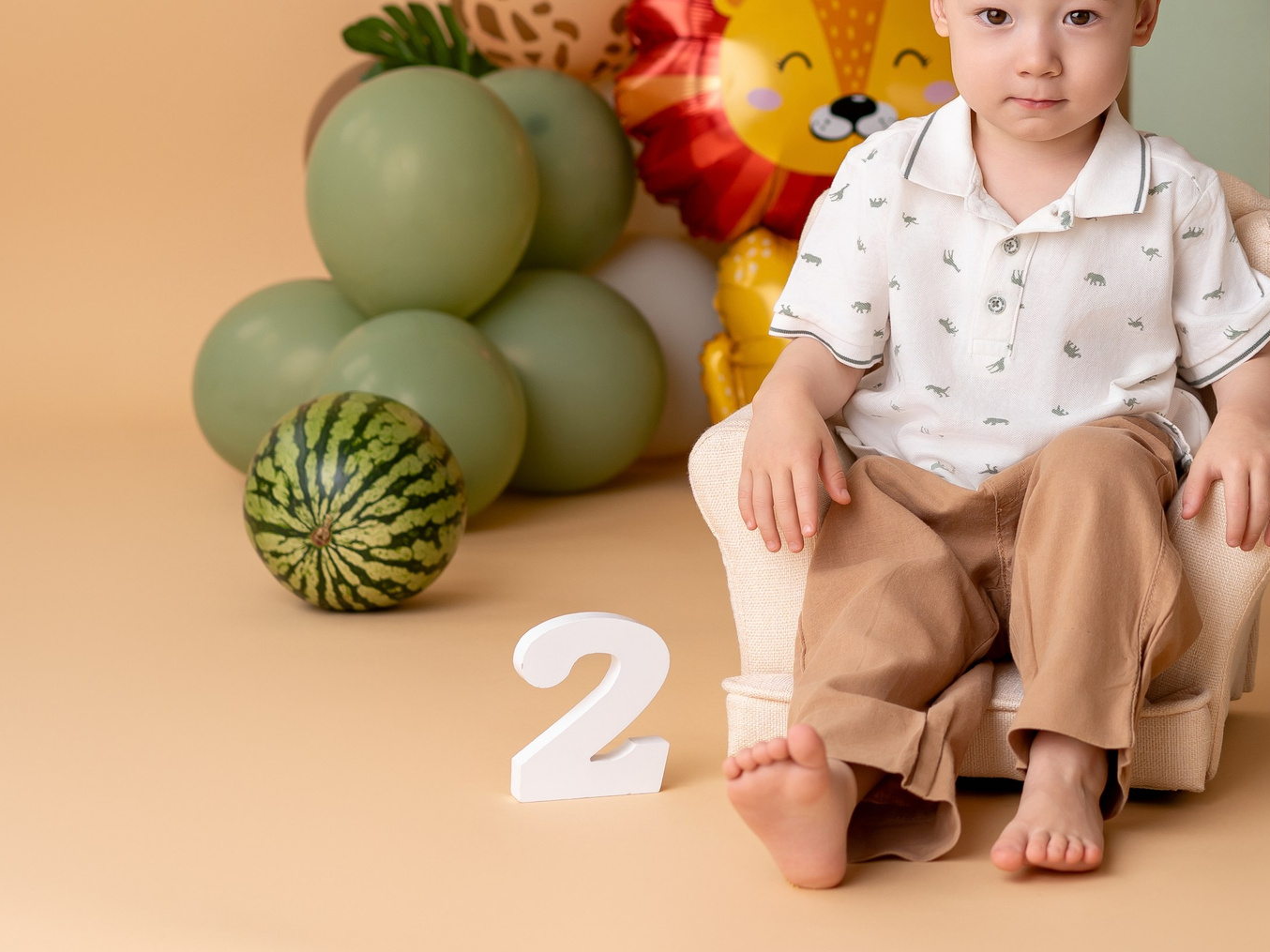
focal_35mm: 100
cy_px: 163
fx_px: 3668
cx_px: 989
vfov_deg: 14.7
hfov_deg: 19.5
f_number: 2.8
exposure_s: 1/160
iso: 100
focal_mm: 55
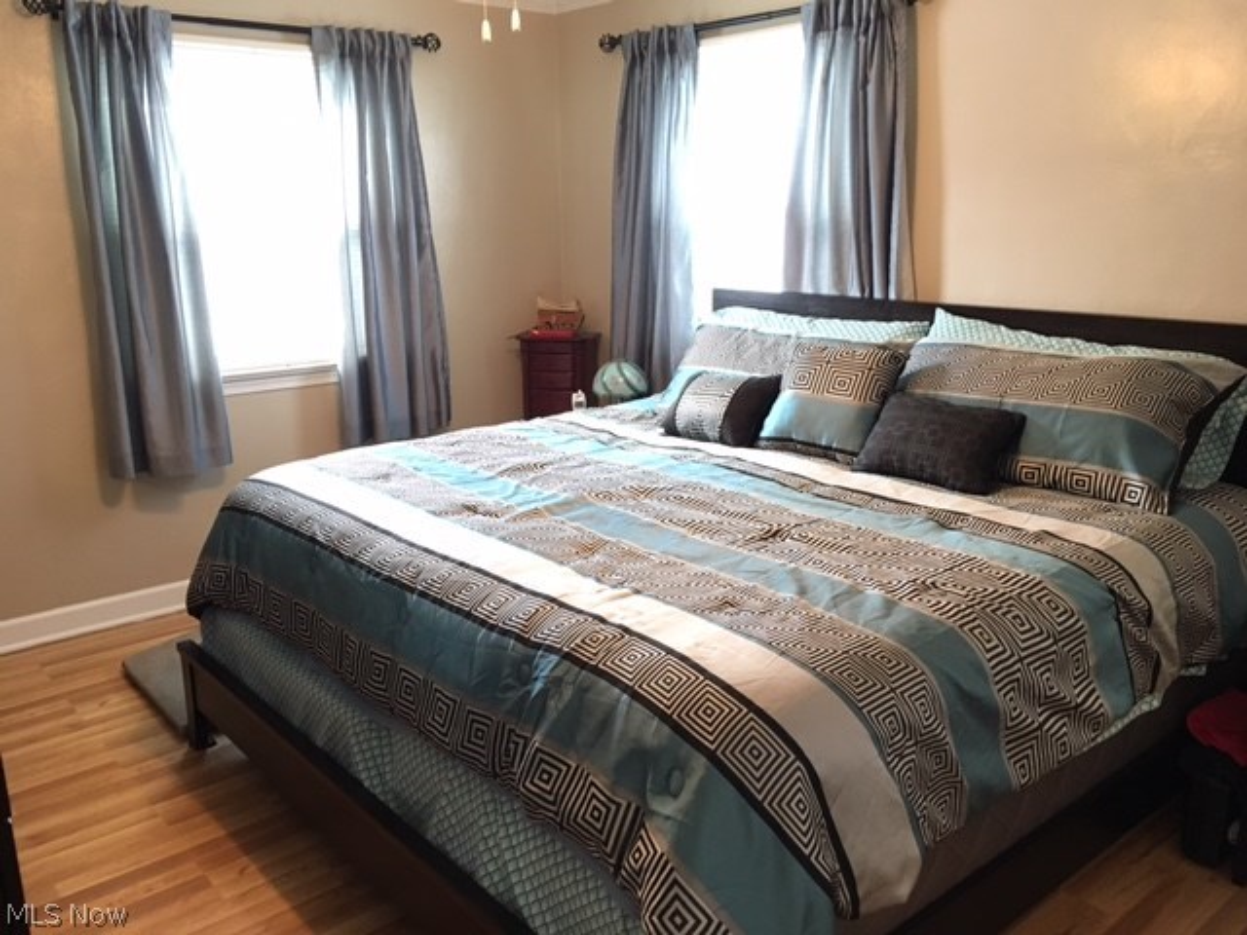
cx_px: 624
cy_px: 468
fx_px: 1045
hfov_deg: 61.7
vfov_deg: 48.2
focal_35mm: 29
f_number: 2.2
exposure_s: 1/30
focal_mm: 4.15
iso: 125
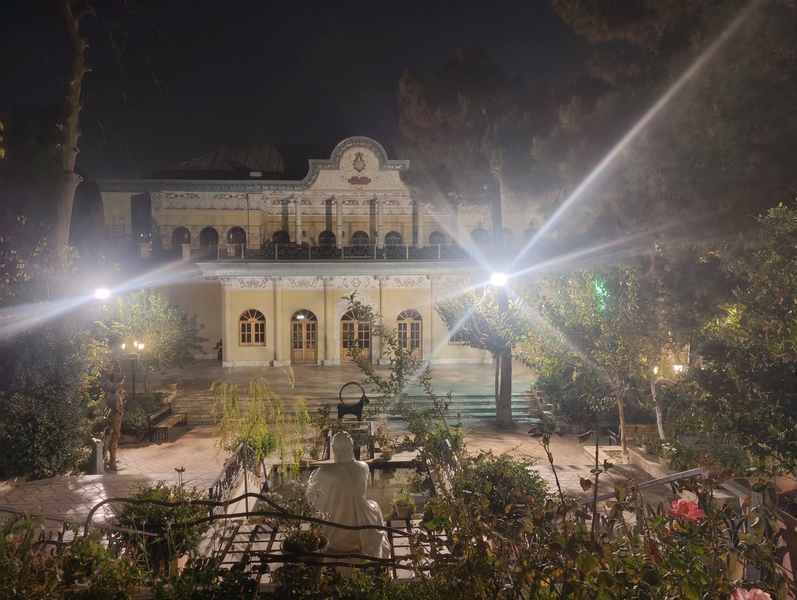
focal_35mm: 23
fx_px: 530
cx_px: 398
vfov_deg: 59.0
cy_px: 300
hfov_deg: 73.8
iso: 1250
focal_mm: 6.14
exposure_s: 1/20
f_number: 1.6
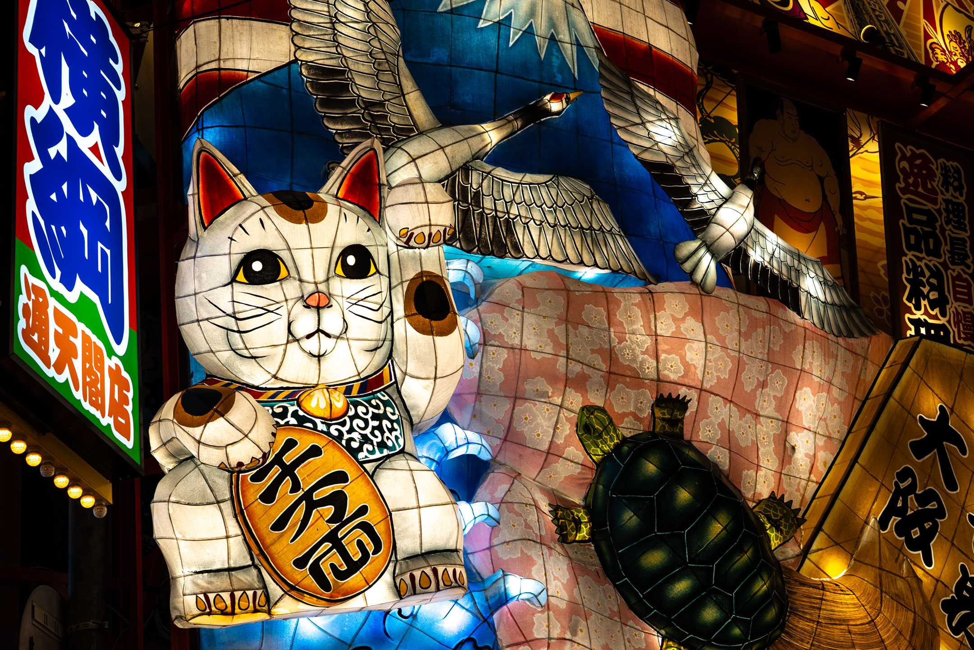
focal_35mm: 53
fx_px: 1428
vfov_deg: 25.6
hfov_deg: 37.7
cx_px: 487
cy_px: 325
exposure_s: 1/125
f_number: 4
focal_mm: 35.2
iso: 100
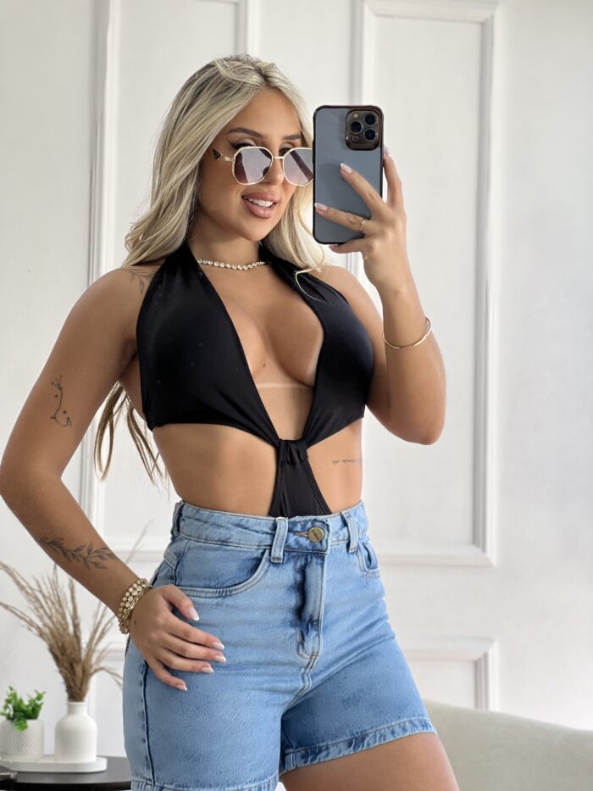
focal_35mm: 77
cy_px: 396
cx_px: 296
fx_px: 1758
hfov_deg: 19.1
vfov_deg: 25.3
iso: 100
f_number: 2.8
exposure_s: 1/120
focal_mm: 9
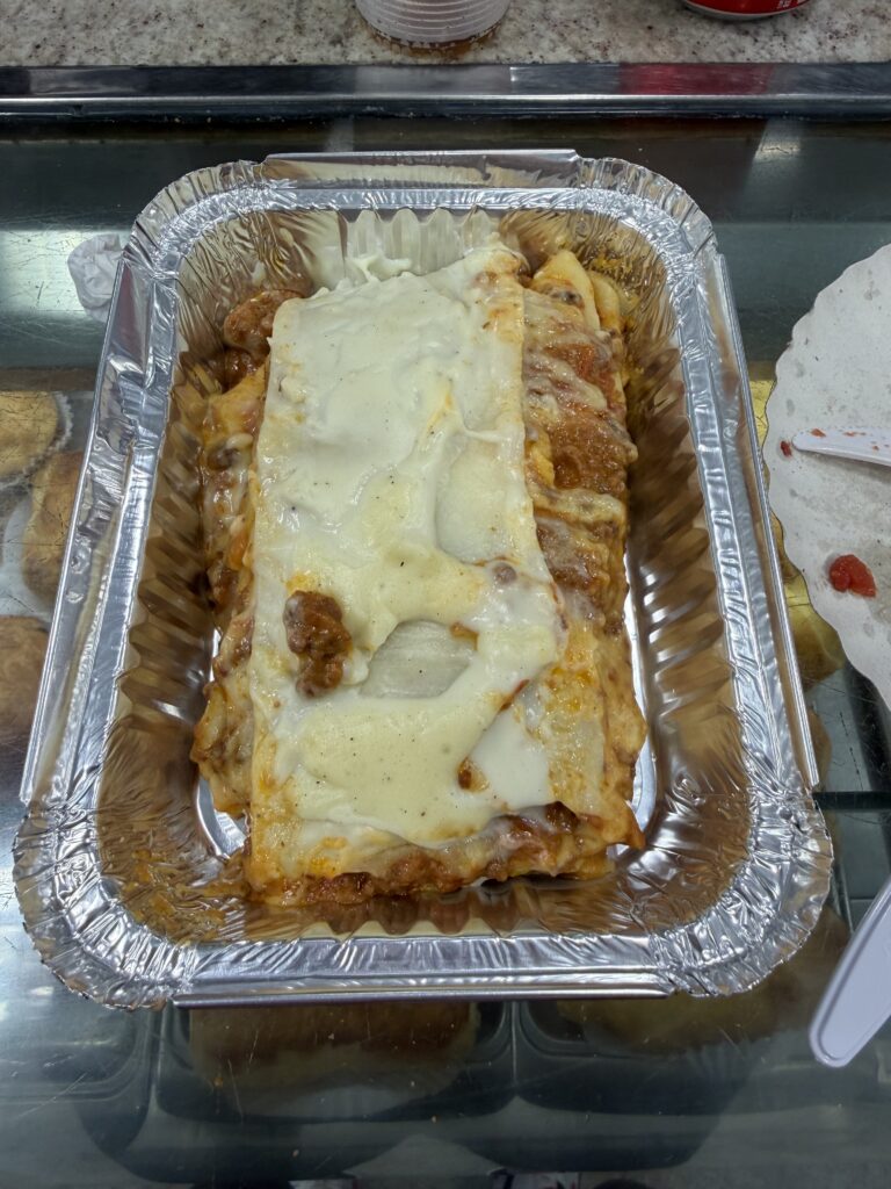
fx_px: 824
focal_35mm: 24
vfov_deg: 71.6
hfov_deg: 56.8
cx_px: 446
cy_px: 594
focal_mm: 2.22
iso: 100
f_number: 2.2
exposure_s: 1/120
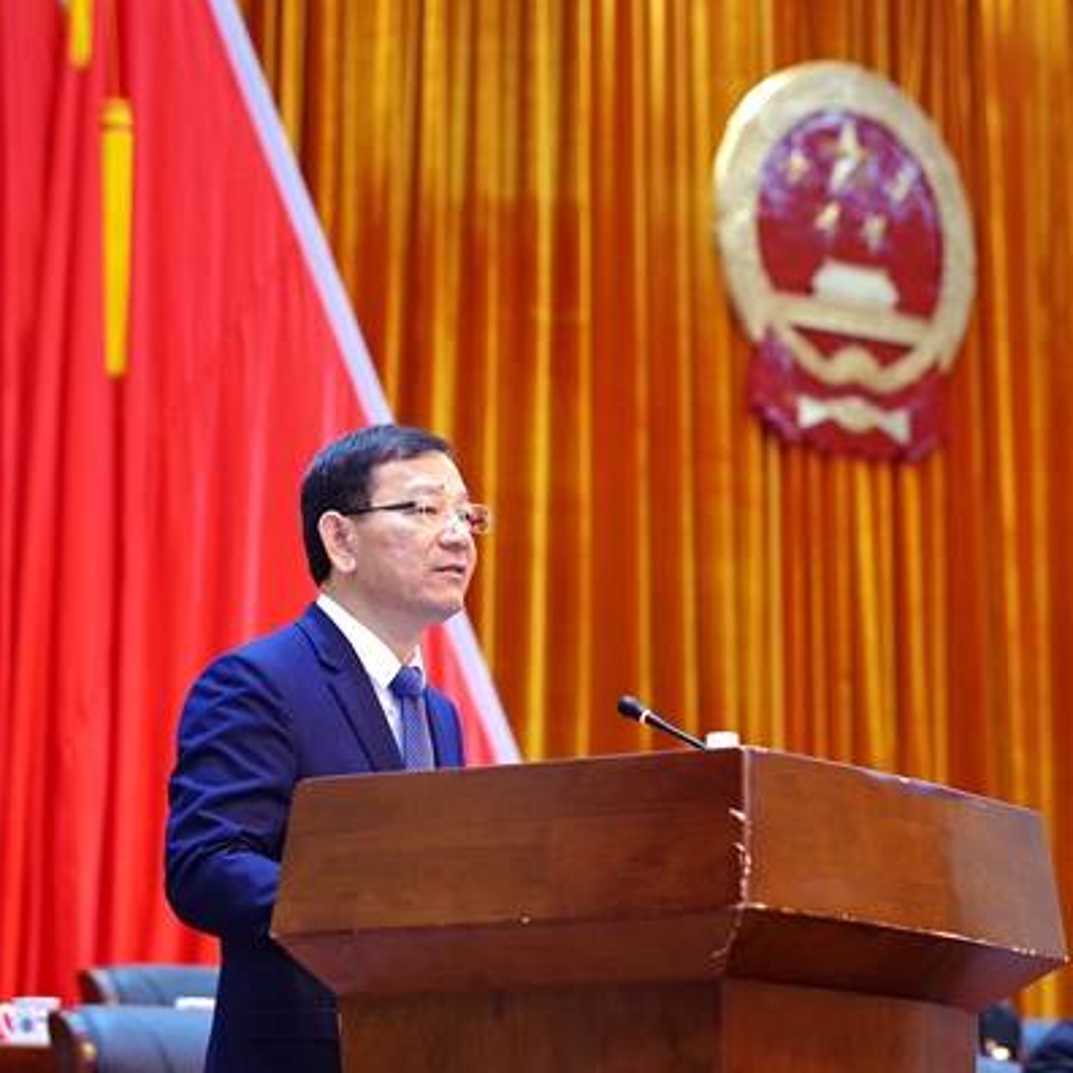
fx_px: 4875
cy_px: 536
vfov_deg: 12.6
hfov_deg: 12.6
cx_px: 520
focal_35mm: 139
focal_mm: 108
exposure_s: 1/60
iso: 3200
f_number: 4
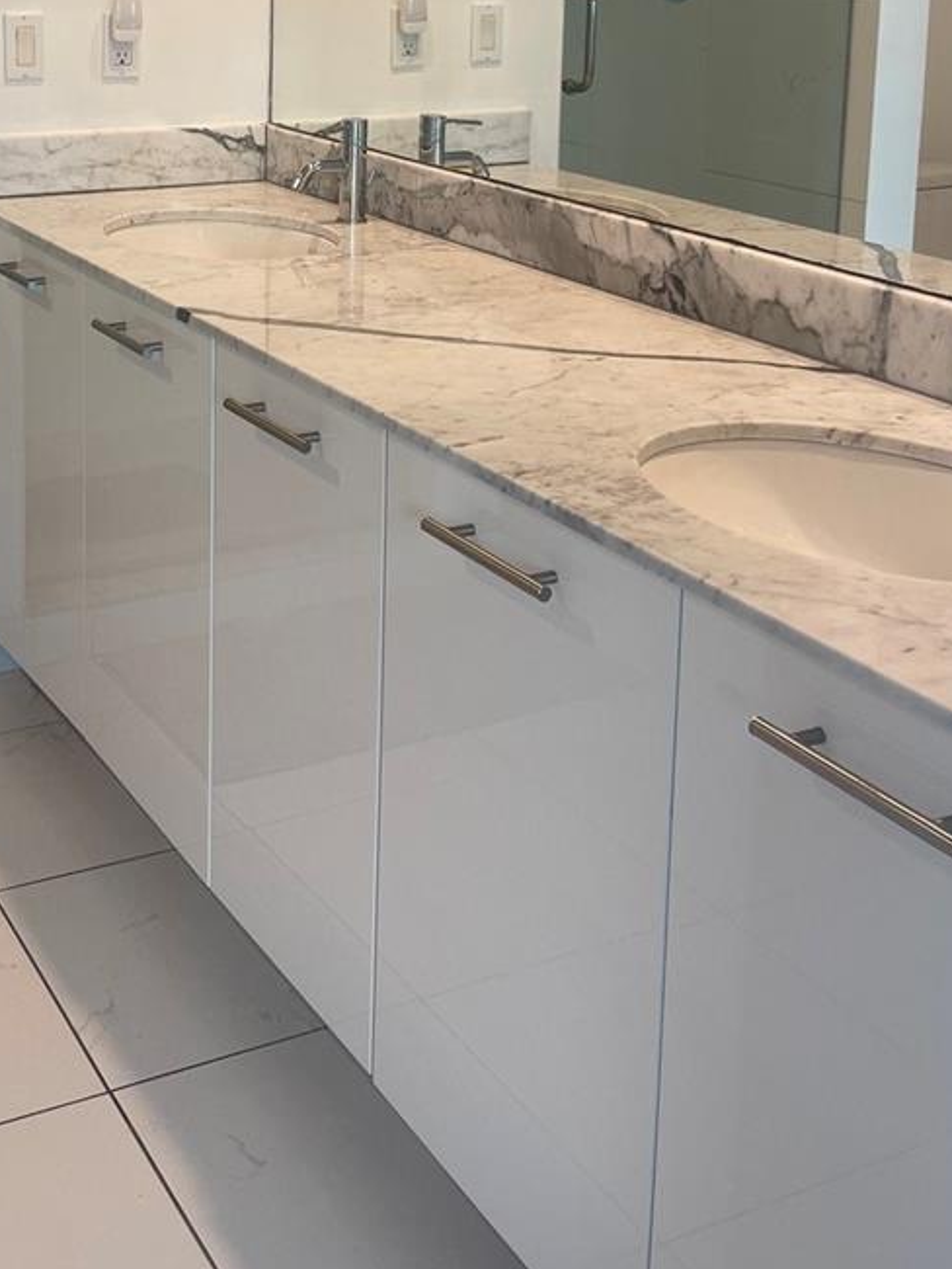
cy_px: 164
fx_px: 1759
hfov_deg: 29.8
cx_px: 232
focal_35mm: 48
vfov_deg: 37.4
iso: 80
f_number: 1.6
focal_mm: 5.1
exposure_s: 1/120
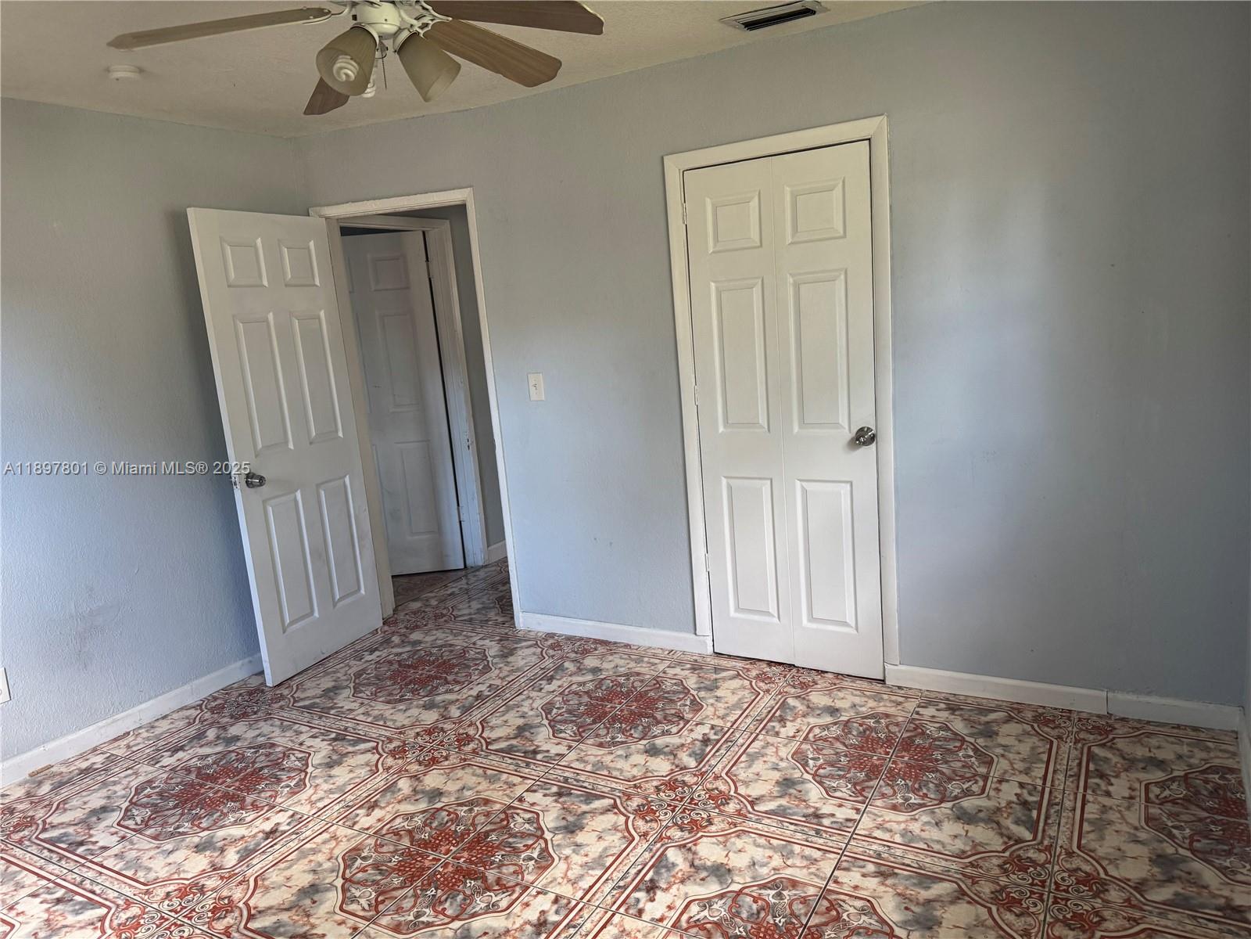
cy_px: 470
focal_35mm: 24
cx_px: 626
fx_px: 867
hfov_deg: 71.6
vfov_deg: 56.8
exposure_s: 1/79
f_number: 1.78
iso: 200
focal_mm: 6.76
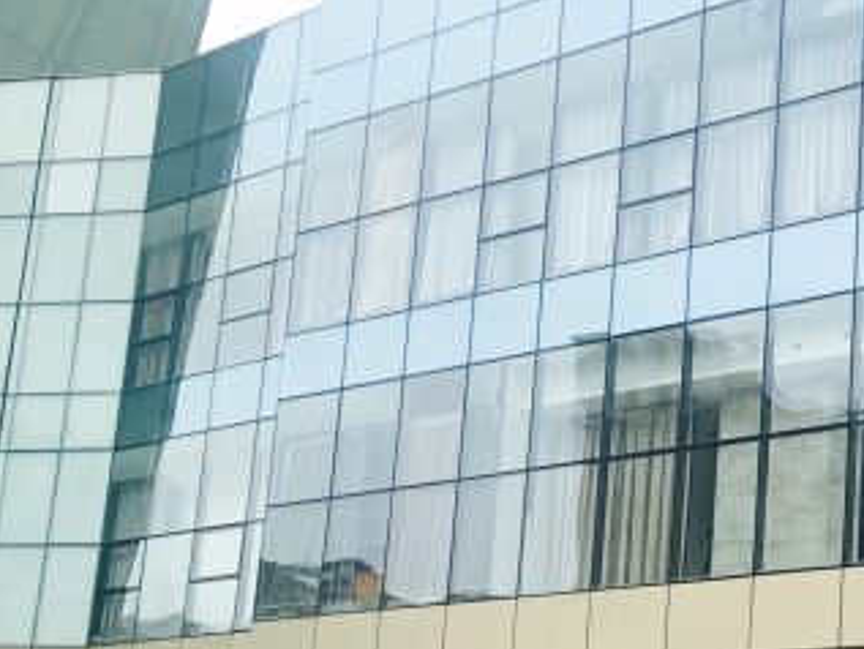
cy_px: 579
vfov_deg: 22.4
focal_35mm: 64
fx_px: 1598
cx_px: 861
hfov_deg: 28.4
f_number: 2.2
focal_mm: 4.15
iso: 25
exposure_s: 1/1068
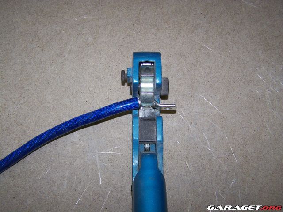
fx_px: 311
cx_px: 142
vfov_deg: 37.7
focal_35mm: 38
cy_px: 106
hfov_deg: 49.0
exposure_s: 1/60
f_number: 2.8
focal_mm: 6.3
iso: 80
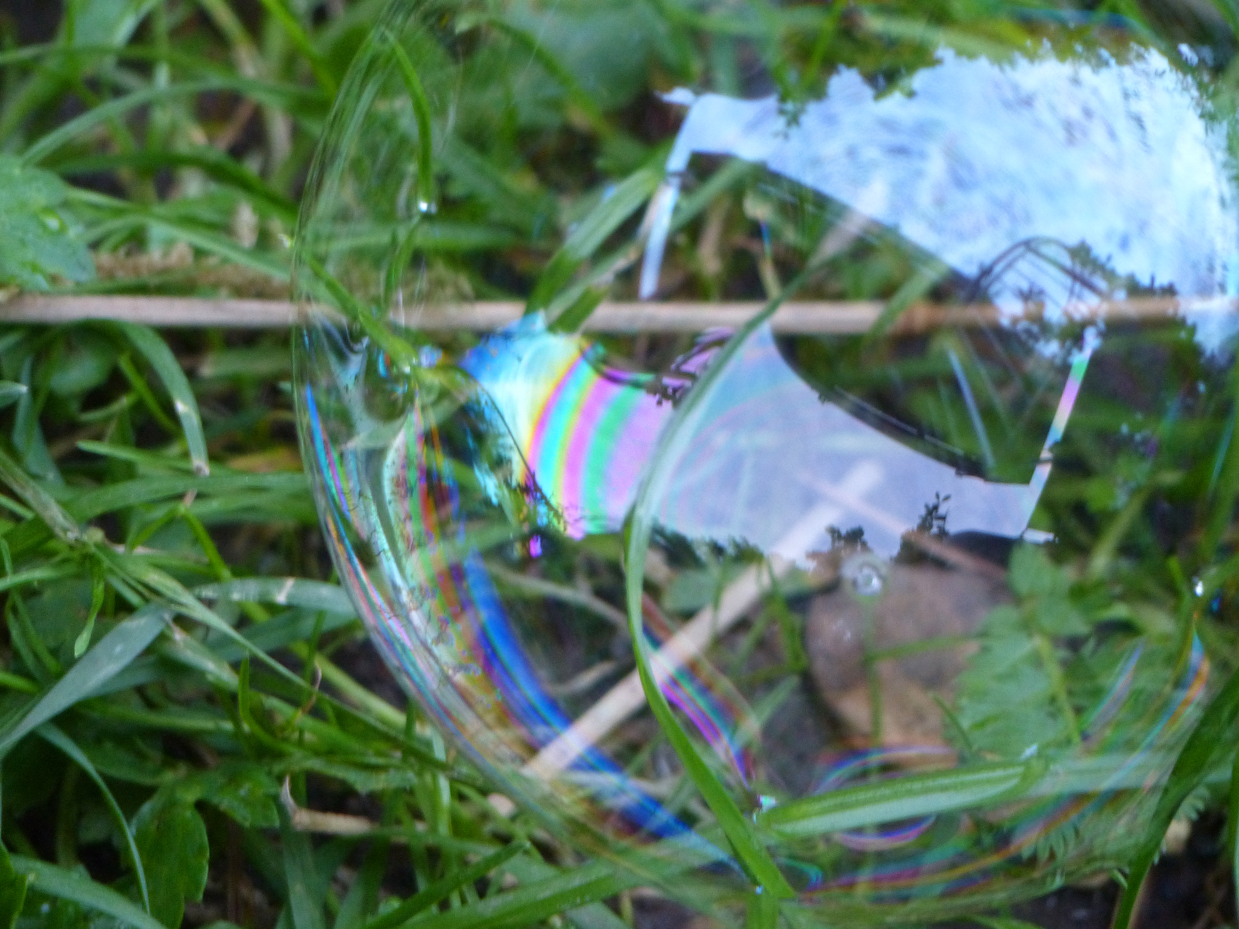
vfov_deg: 2.5
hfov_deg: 3.3
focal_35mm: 600
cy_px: 464
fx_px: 21476
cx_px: 620
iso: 400
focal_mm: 108
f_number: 2.8
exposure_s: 1/15
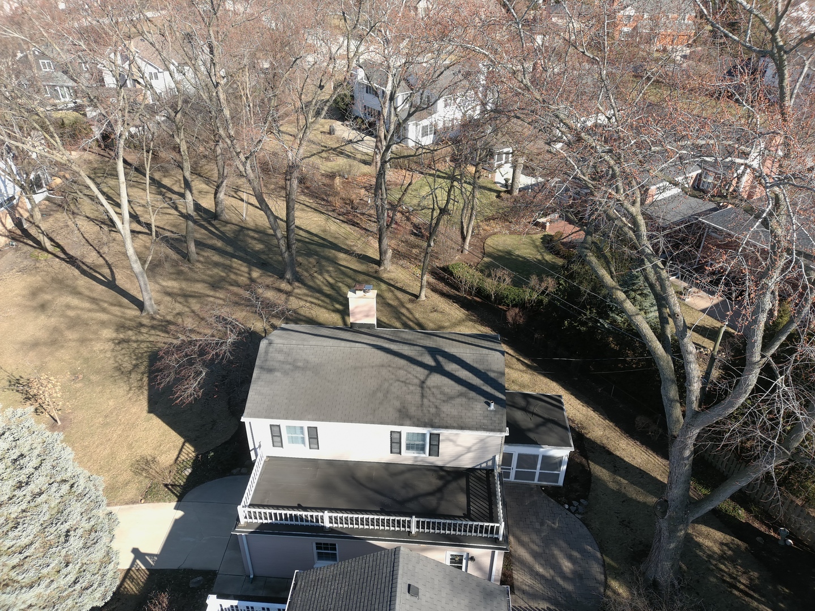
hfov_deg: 67.3
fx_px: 612
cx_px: 408
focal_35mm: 26
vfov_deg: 53.1
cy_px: 306
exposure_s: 1/400
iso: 100
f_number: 1.8
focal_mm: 4.74
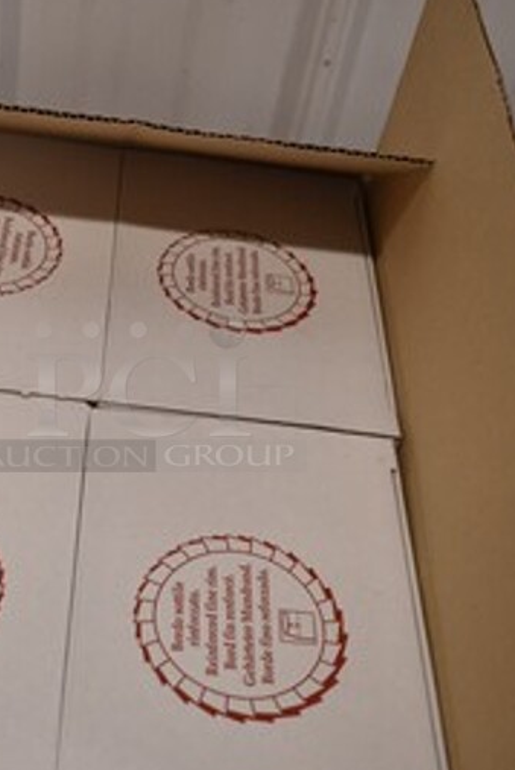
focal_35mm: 54
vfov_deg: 36.8
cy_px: 392
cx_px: 138
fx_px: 1156
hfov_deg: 24.9
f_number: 3.5
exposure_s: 1/125
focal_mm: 20
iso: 800
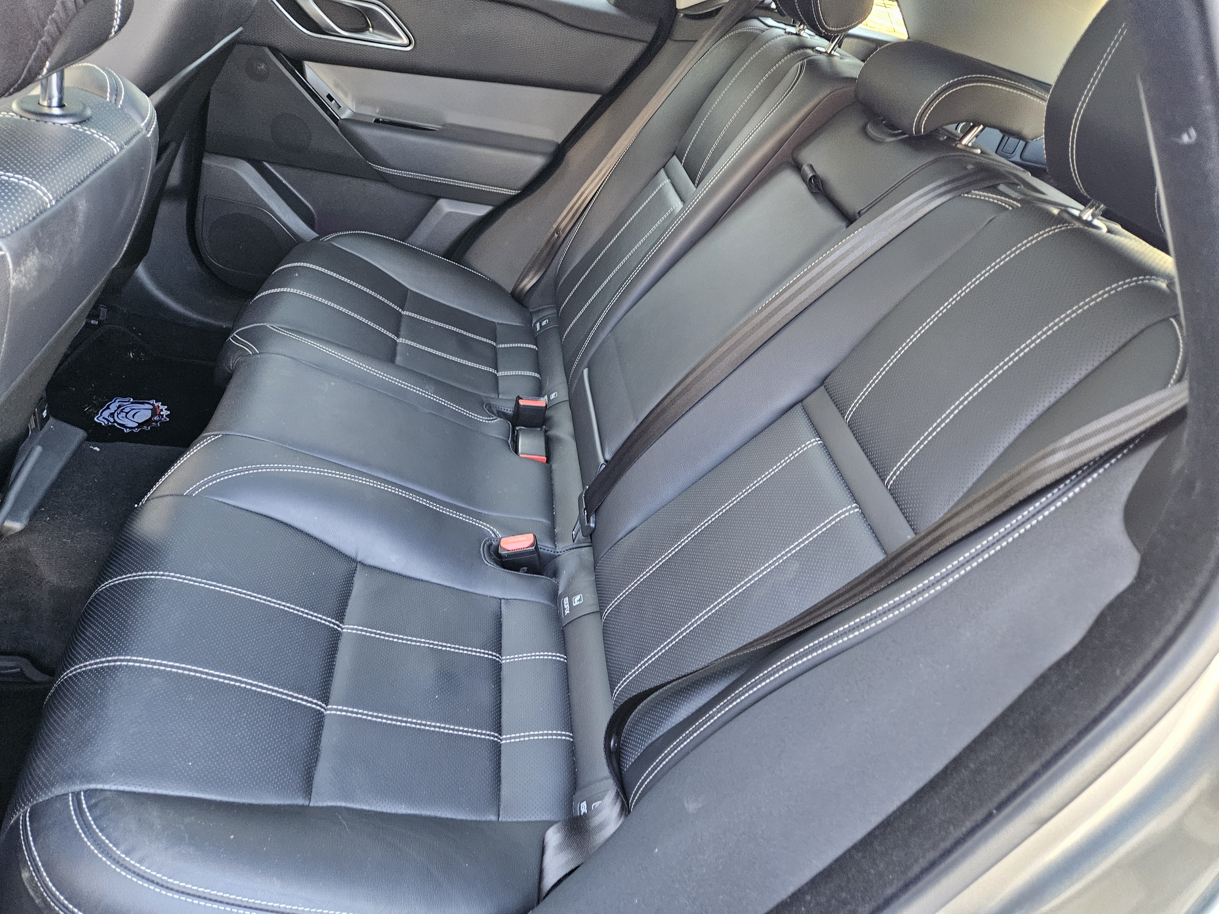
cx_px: 610
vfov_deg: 58.9
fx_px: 810
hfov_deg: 73.9
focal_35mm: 23
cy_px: 457
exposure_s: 1/120
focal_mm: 5.4
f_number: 1.8
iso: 1000
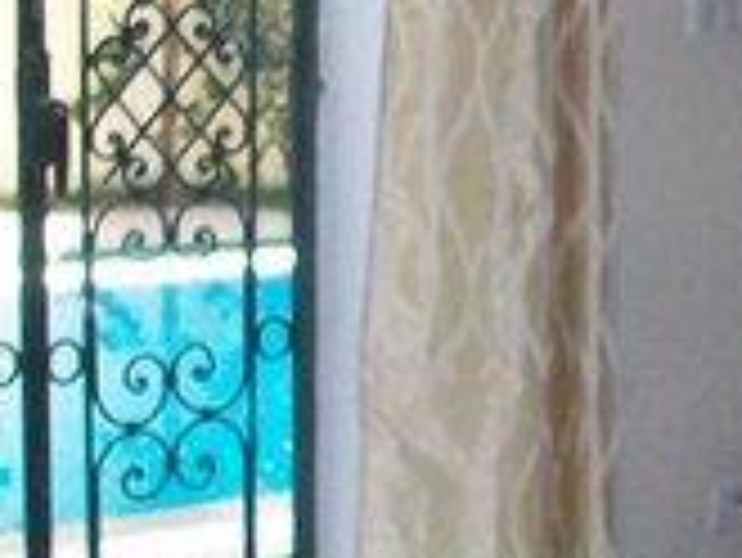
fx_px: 2660
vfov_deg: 12.0
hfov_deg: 15.5
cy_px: 302
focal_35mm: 124
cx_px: 809
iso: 160
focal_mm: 5.7
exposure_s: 1/100
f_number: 2.8
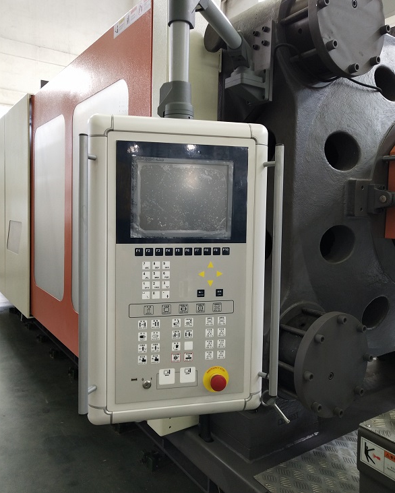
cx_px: 198
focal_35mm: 32
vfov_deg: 55.6
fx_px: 467
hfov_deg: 45.8
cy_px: 233
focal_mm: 3.95
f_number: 1.8
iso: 155
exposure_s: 1/50
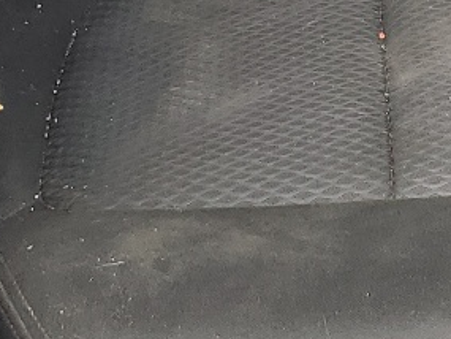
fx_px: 1903
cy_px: -401
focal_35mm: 146
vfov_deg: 9.3
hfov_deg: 13.1
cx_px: 584
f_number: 1.5
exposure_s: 1/175
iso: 50
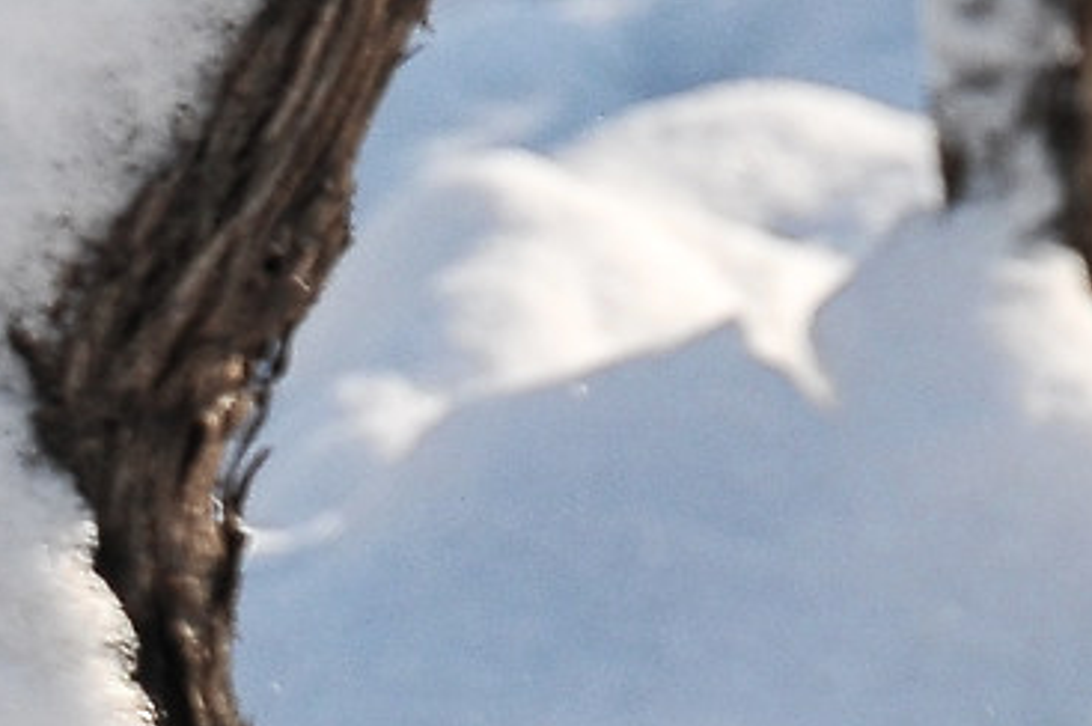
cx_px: 937
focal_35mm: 373
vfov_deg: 3.6
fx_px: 11304
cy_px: -1607
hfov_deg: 5.5
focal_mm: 38
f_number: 5
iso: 200
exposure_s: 1/1600
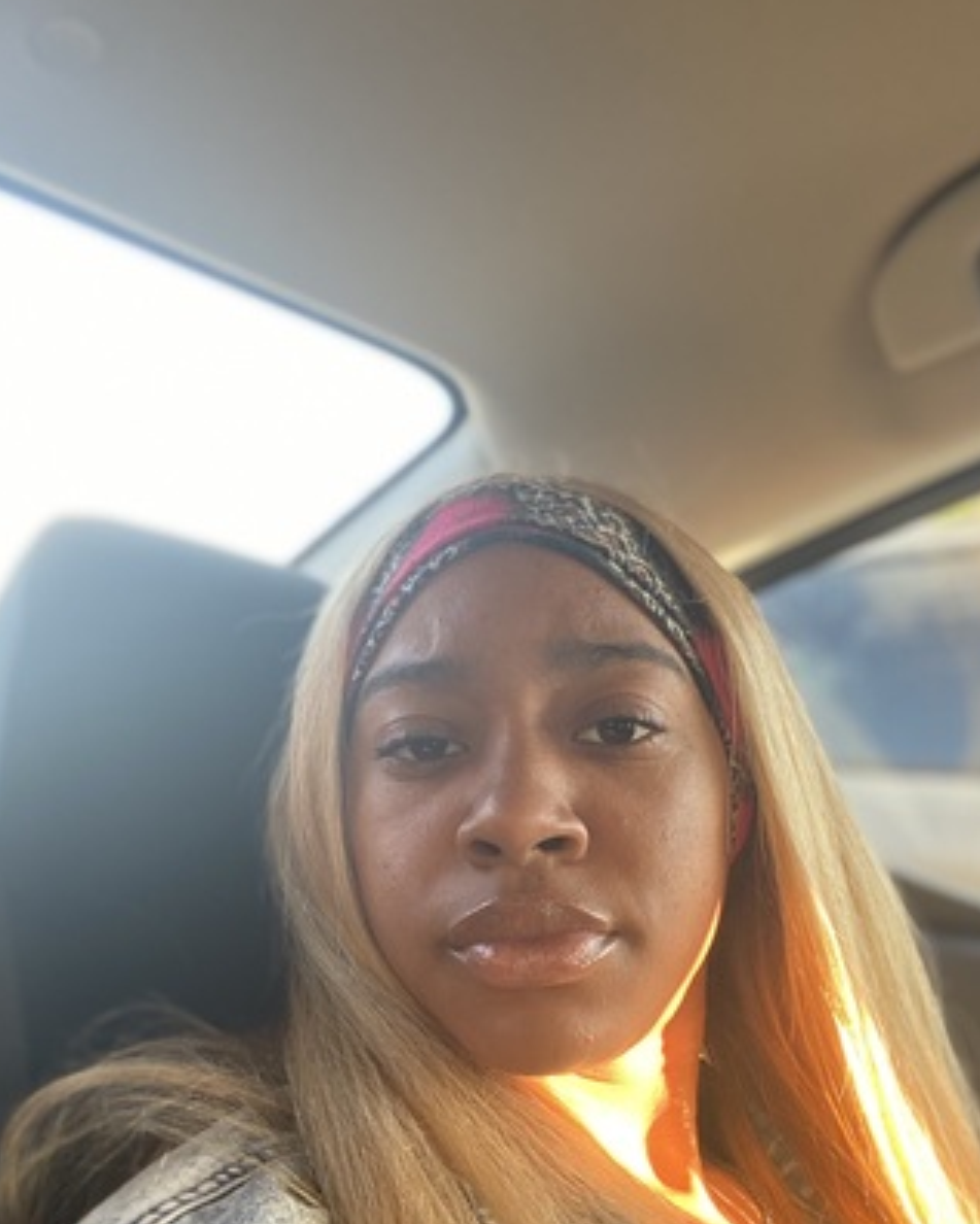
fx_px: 1341
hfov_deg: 40.1
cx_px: 561
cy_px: 748
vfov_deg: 48.7
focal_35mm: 37
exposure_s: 1/102
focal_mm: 2.71
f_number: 2.2
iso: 100
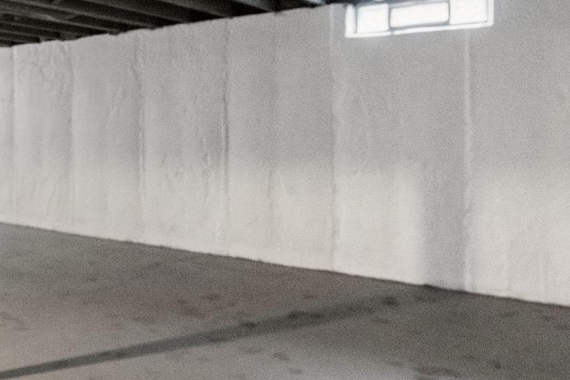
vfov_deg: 34.7
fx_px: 602
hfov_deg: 44.8
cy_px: 124
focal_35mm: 38
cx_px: 31
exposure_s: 1/1.25
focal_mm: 10
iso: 2000
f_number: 11
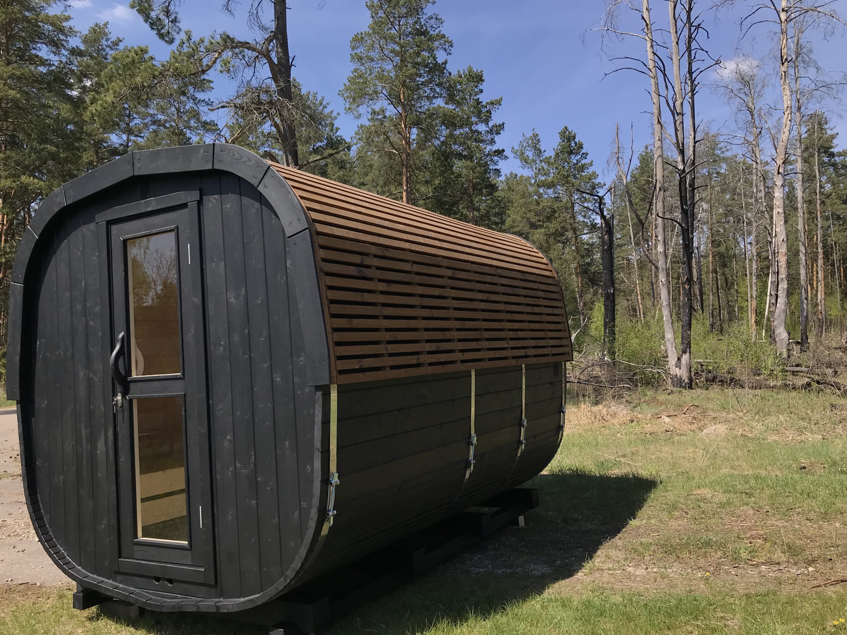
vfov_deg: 46.8
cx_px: 410
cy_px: 336
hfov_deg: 59.9
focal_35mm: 30
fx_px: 734
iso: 20
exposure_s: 1/2128
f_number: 1.8
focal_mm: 3.99
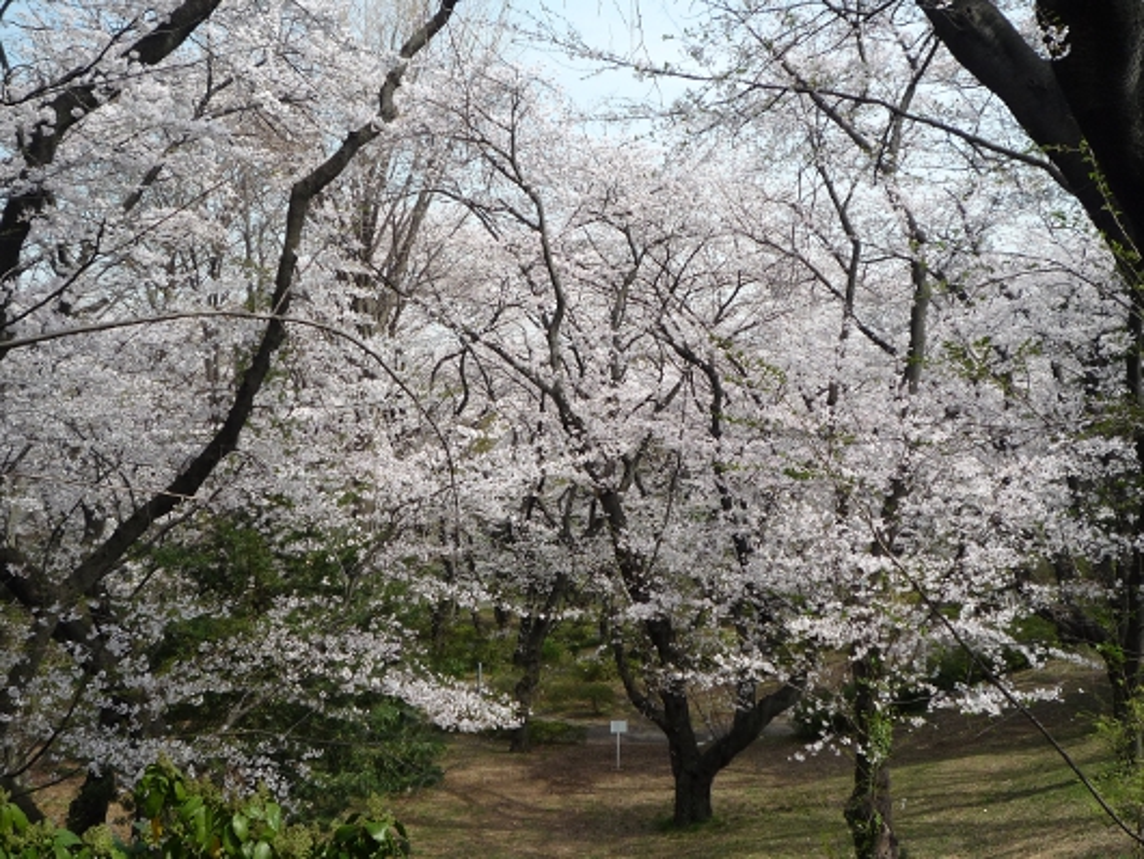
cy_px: 430
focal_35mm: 43
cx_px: 572
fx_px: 1422
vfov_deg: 33.6
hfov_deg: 43.8
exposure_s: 1/500
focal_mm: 6.3
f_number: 3.8
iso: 100
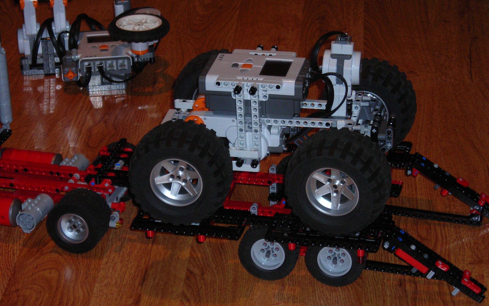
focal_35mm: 124
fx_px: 1652
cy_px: 162
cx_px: 246
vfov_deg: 10.6
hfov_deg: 16.8
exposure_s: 1/60.1
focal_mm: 19.2
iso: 118
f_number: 5.3
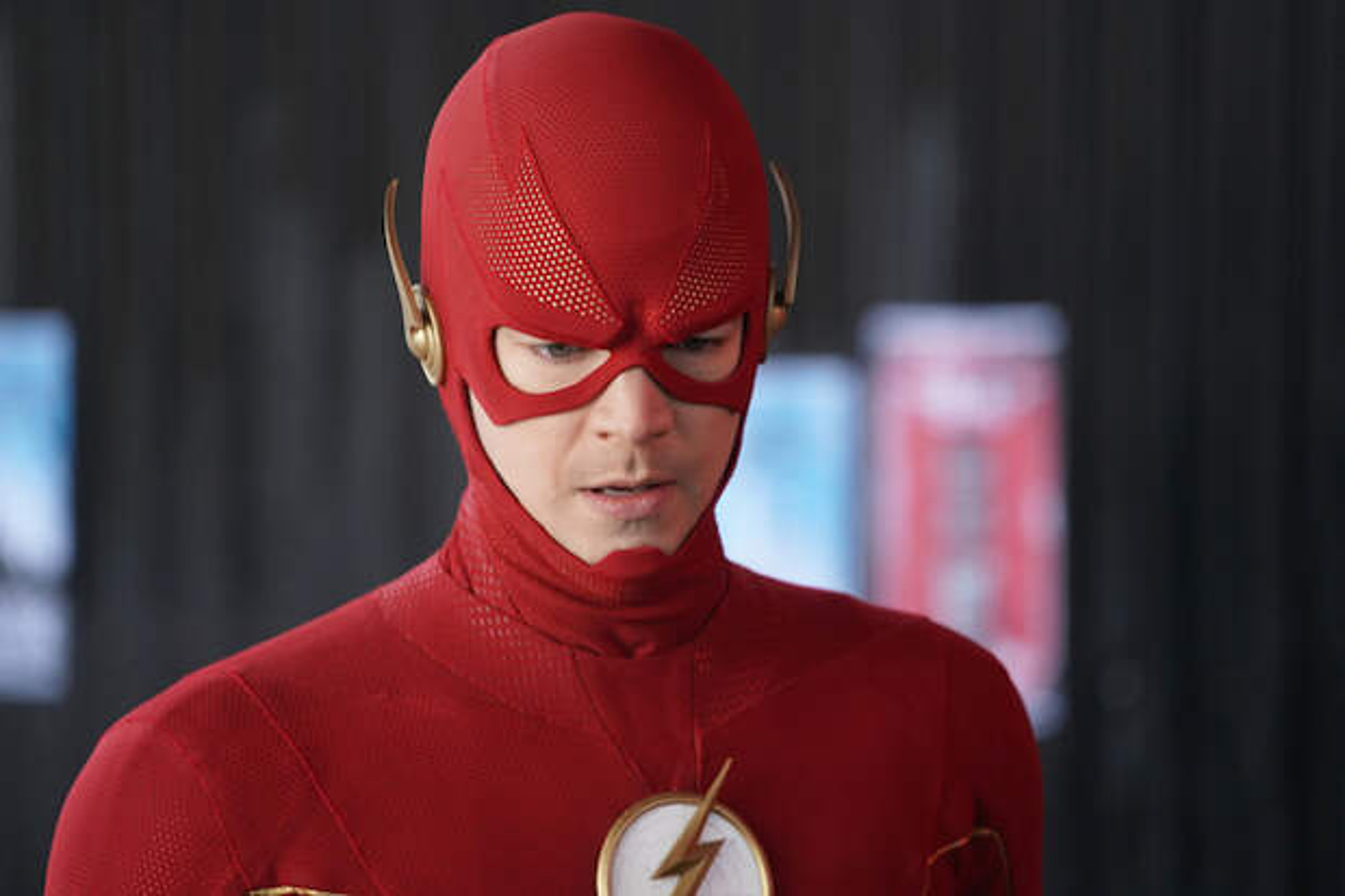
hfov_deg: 10.9
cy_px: 448
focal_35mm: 188
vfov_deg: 7.3
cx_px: 672
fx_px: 7022
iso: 2500
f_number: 4
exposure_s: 1/200
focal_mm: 188
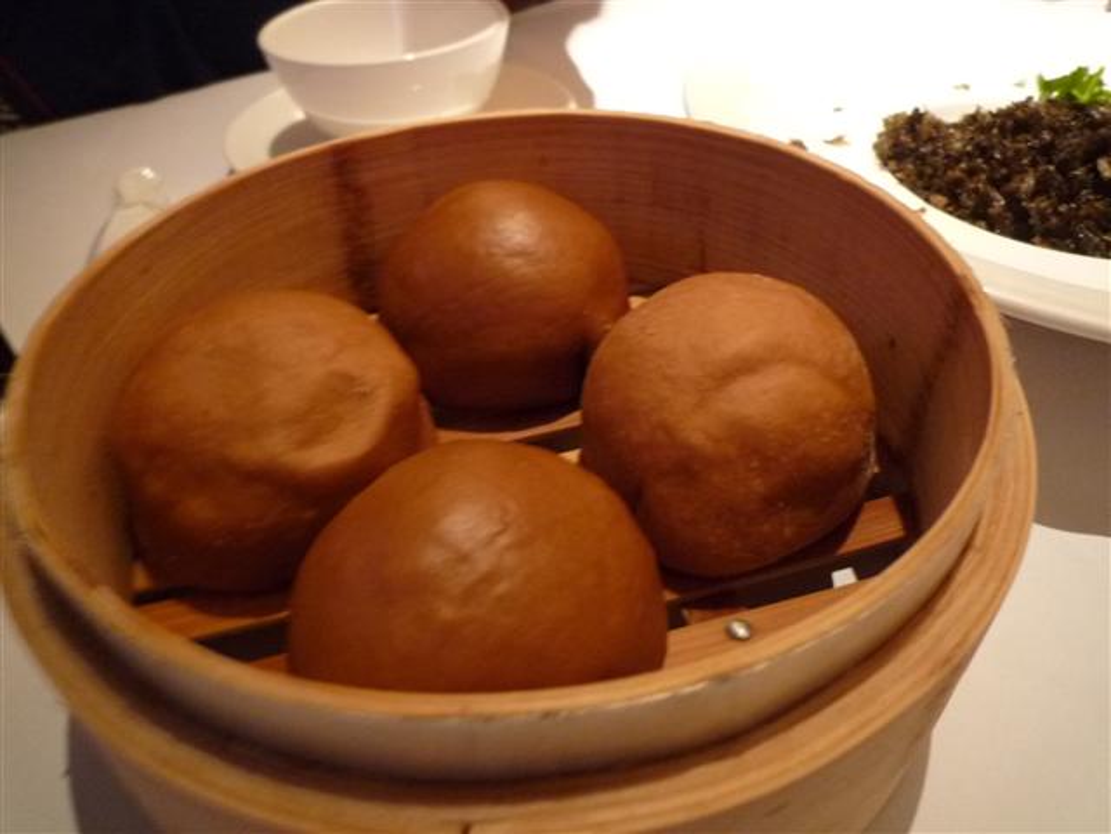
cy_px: 417
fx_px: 802
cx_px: 556
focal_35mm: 25
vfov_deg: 54.9
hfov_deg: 69.4
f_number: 2.8
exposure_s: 1/10
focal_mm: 4.4
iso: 400
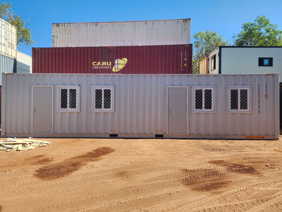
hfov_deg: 73.9
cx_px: 141
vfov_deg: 58.9
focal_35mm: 23
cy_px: 106
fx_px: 187
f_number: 1.8
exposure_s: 1/588
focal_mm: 6.4
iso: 12
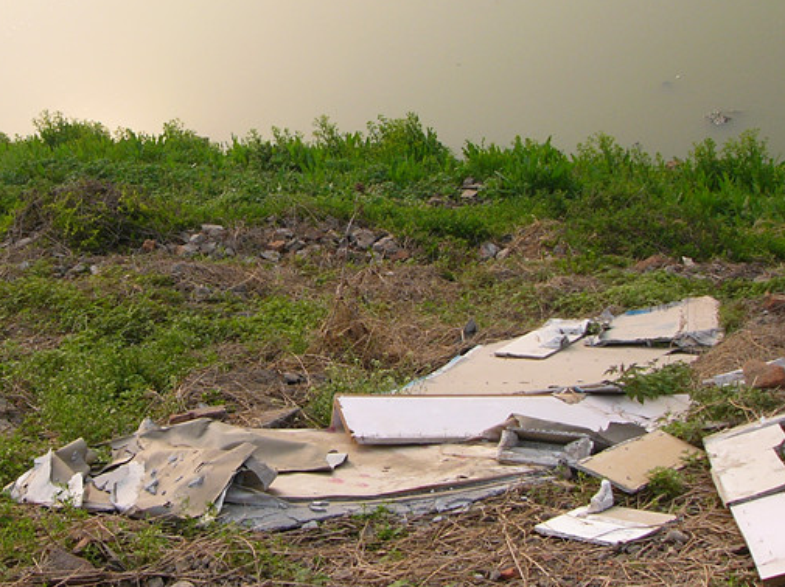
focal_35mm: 57
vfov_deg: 25.5
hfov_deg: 33.3
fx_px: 1292
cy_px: 186
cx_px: 227
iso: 50
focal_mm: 6
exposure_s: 1/250
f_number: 4
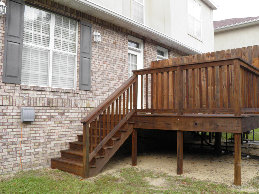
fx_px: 224
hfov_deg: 60.0
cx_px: 130
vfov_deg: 46.8
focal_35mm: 30
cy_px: 97
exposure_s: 1/50
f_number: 3.7
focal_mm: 5.5
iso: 50
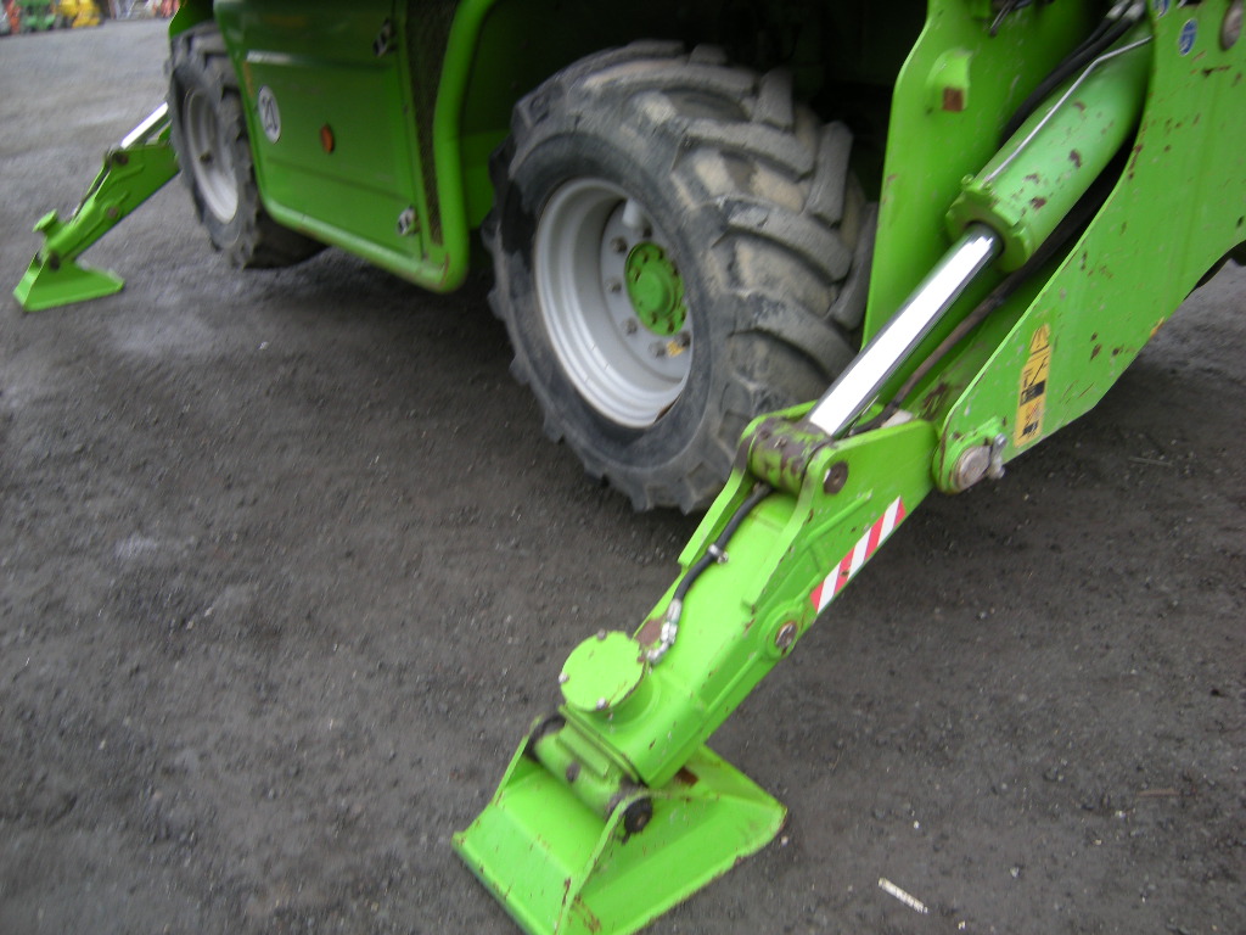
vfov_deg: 49.7
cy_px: 468
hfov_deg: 63.4
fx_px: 1008
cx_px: 623
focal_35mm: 28
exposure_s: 1/81.3
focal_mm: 4.7
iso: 64
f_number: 2.8
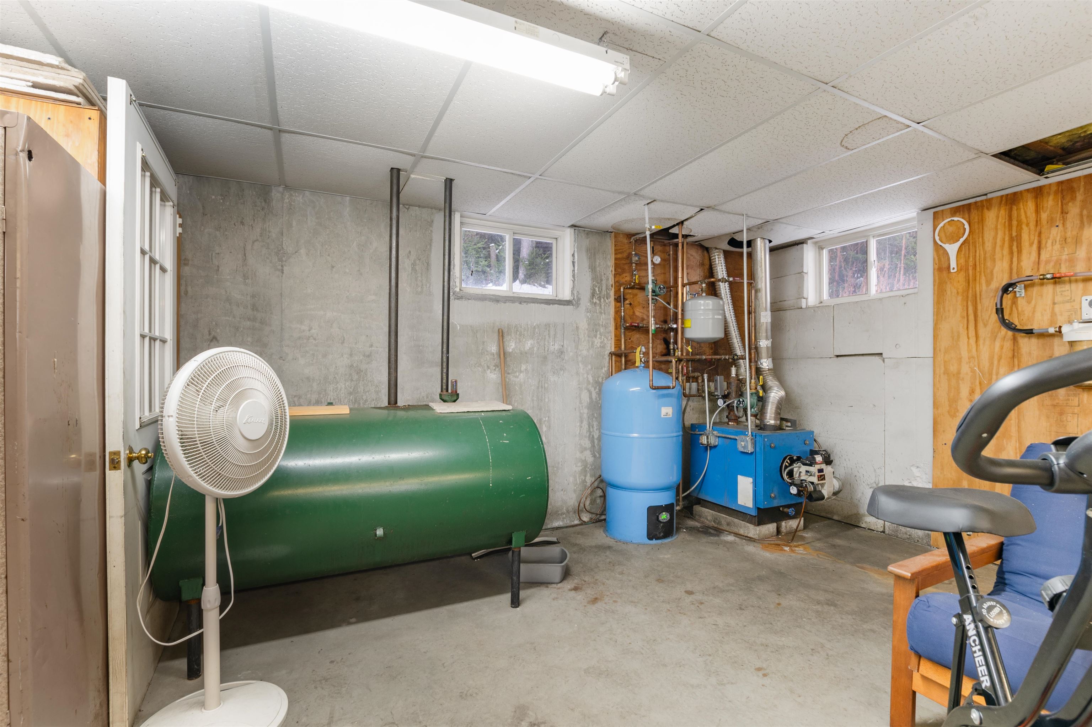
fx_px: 455
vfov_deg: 77.3
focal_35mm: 15
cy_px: 364
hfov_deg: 100.4
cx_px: 546
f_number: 8
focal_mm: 10
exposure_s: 1.6
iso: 64
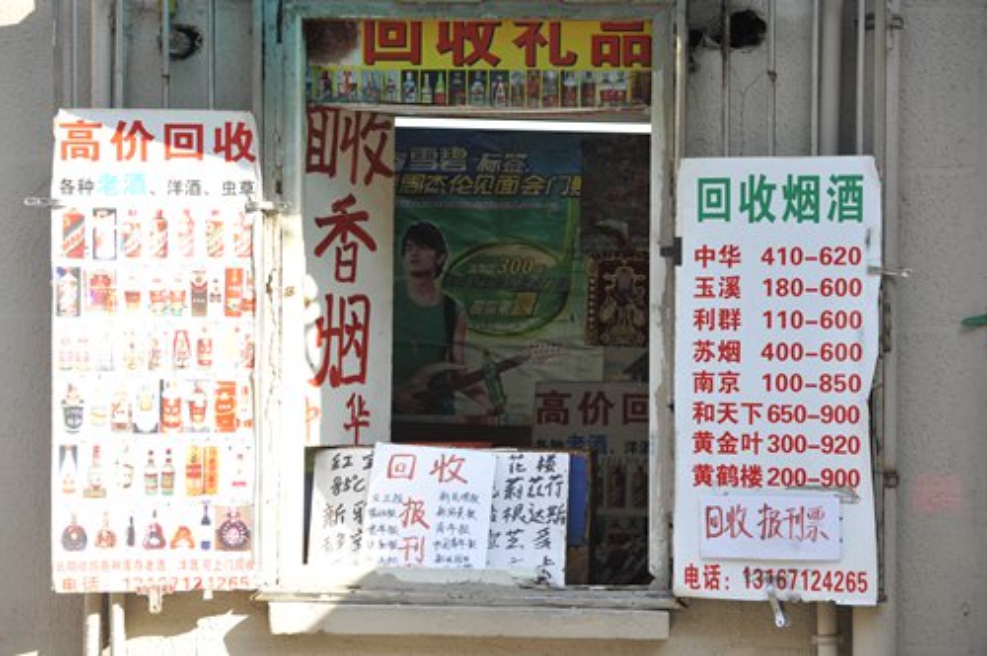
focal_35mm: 120
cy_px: 328
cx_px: 494
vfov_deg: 11.4
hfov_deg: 17.1
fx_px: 3286
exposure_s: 1/160
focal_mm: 120
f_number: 6.3
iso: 400
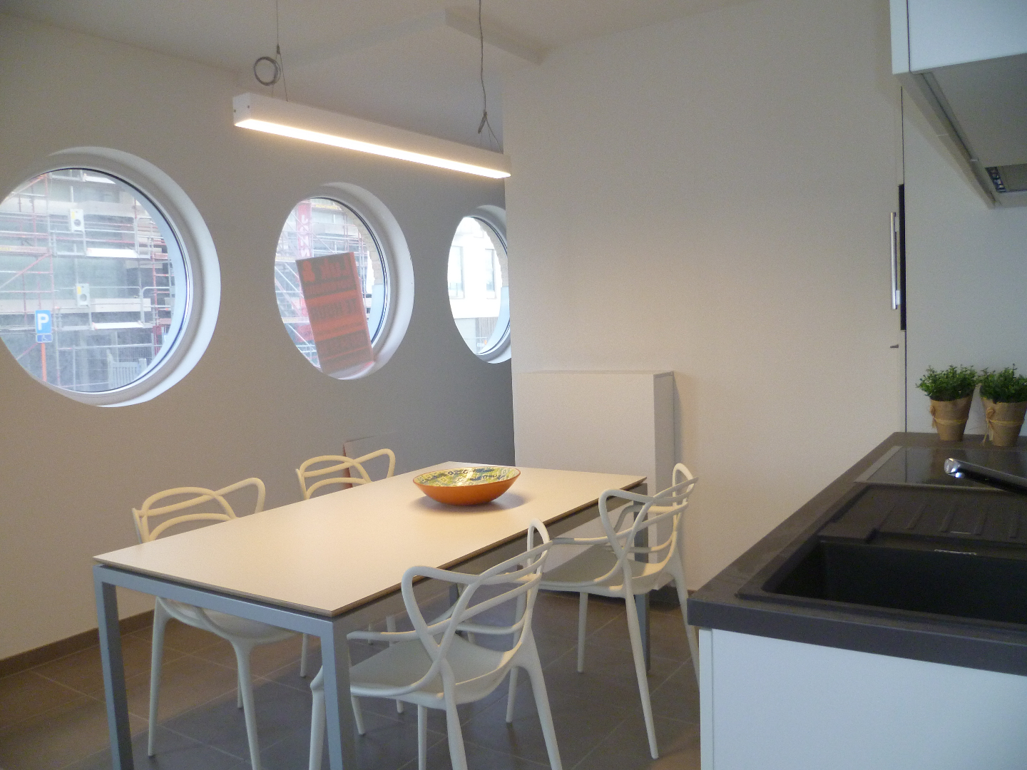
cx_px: 514
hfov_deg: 63.4
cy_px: 385
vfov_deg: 49.7
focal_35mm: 28
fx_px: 831
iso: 200
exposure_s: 1/80
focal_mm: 5
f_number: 2.8
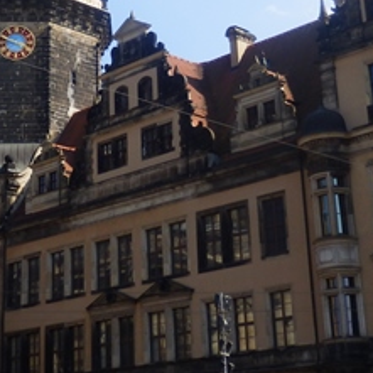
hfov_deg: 21.6
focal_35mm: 80
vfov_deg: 21.2
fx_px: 975
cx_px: 149
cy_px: 46
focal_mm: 4.5
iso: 80
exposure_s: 1/800
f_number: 3
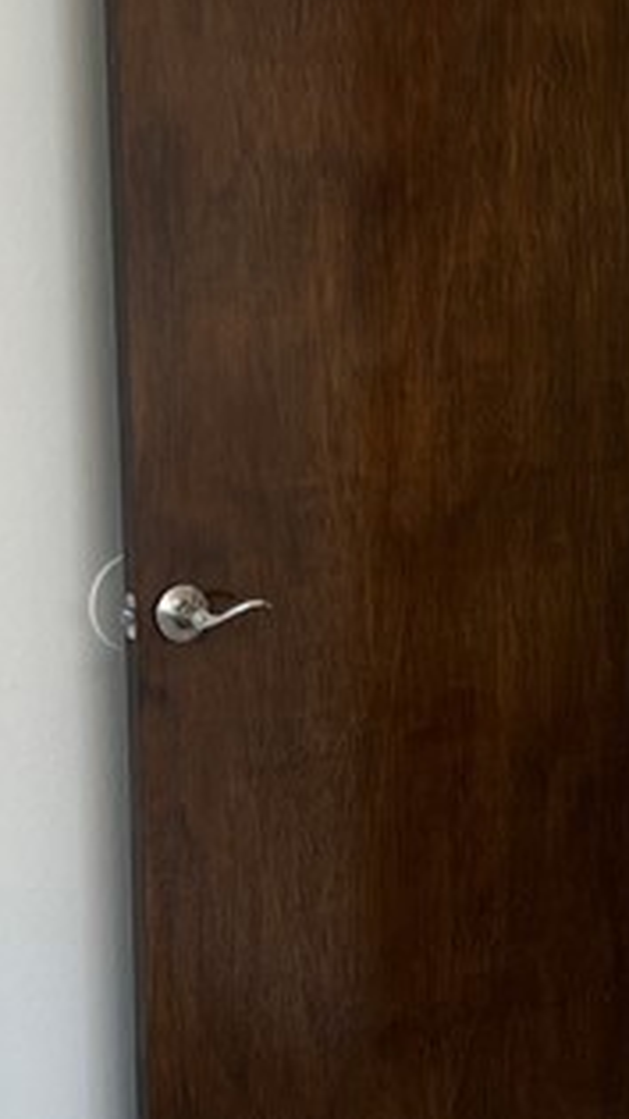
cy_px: 661
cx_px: 419
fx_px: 2730
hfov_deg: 13.1
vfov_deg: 23.1
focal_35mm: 92
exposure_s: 1/121
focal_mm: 5.7
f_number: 1.5
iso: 50
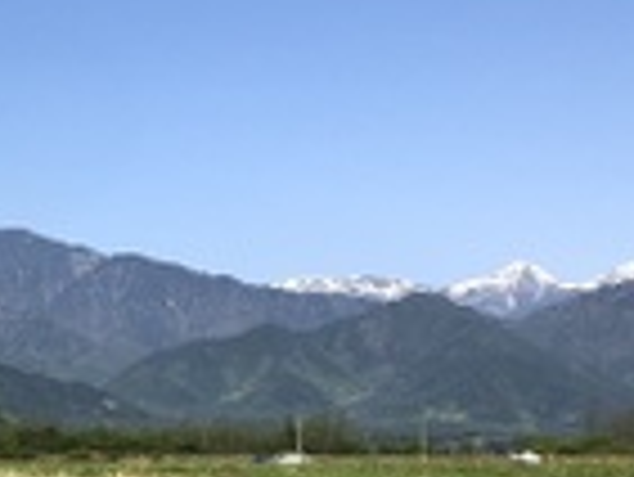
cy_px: 472
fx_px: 1741
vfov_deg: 15.3
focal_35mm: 95
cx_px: -324
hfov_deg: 18.3
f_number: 1.8
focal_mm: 3.99
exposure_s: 1/2088
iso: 20
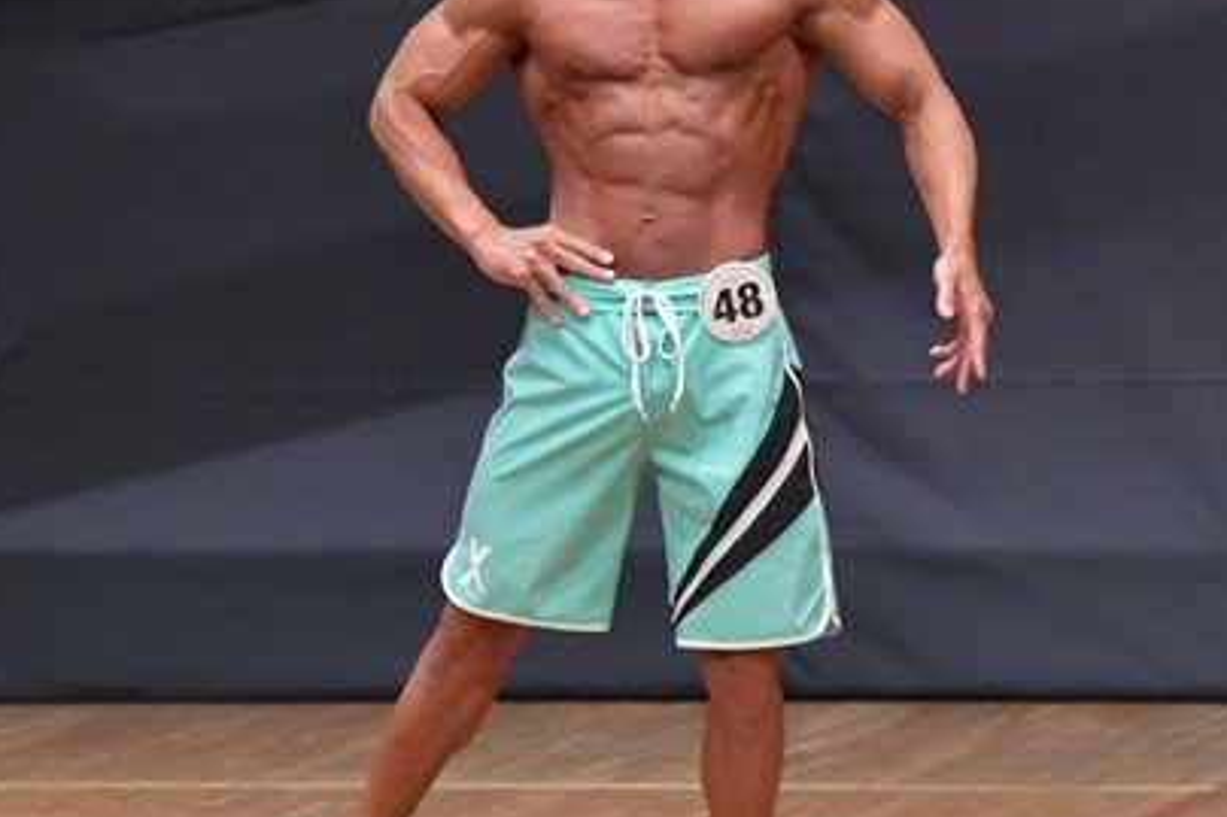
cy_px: 322
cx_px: 527
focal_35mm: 576
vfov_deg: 2.4
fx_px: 19623
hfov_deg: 3.6
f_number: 5.6
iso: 6400
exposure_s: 1/400
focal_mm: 200
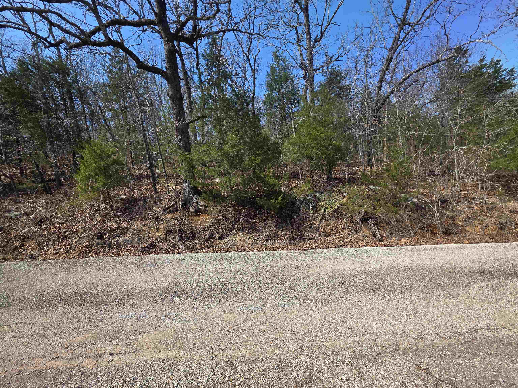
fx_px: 195
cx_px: 259
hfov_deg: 106.2
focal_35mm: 13
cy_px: 194
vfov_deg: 89.9
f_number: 1.9
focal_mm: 2.2
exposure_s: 1/992
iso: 40
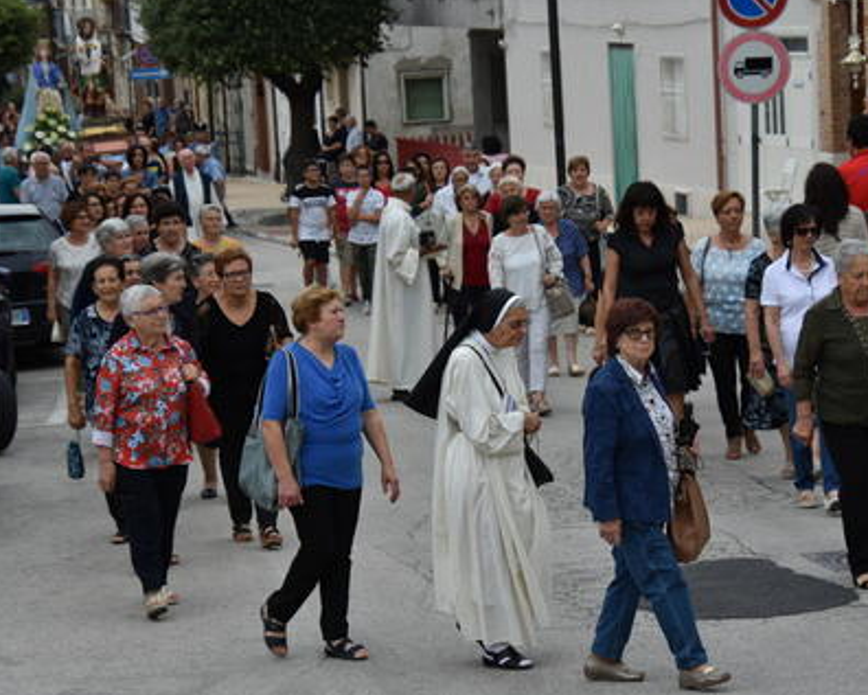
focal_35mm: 153
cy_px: 340
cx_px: 495
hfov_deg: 12.6
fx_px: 3931
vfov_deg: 10.1
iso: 320
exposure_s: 1/250
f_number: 5
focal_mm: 86
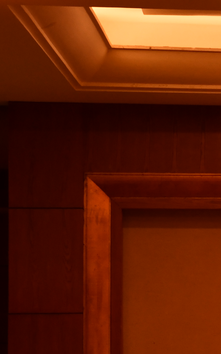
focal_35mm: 185
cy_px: 296
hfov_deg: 6.7
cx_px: 540
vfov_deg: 11.3
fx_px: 1783
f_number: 4.2
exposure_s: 1/250
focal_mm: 35
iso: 720
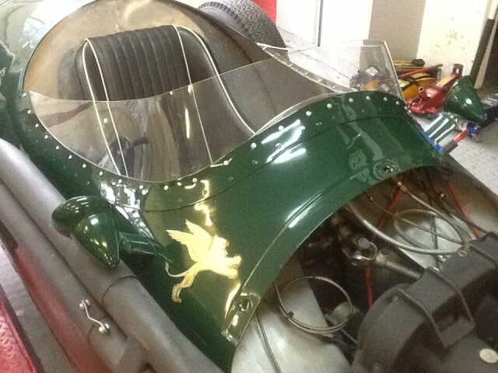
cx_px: 249
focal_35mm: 44
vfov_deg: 32.9
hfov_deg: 42.9
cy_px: 186
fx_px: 633
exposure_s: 1/33
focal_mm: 2.03
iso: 250
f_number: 2.4
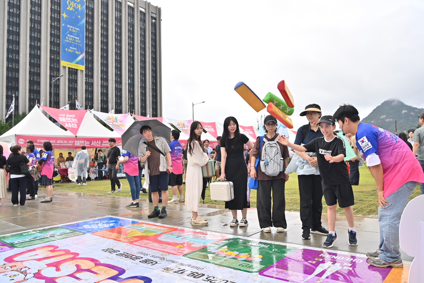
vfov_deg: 45.0
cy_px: 142
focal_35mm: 29
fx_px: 341
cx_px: 212
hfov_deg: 63.7
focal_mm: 29
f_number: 5
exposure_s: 1/250
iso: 100
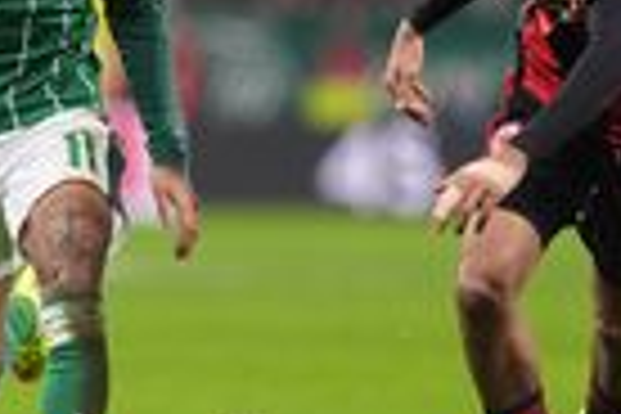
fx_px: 15024
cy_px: 146
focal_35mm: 871
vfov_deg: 1.6
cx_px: 27
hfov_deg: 2.4
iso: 2000
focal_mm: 300
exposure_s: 1/1600
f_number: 2.8
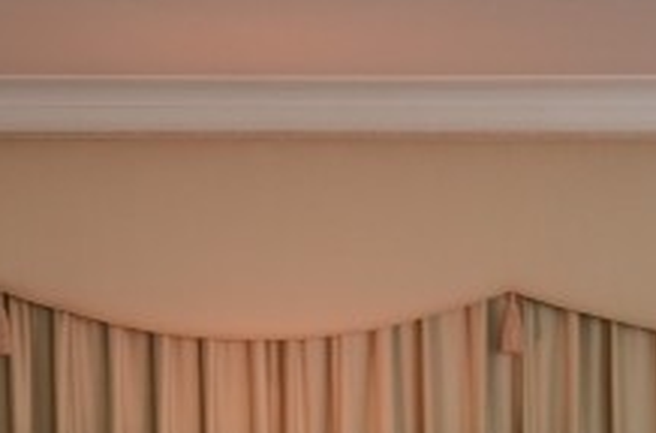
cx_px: 689
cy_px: 896
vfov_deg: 7.2
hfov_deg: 11.1
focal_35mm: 183
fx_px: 3325
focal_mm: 26
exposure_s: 1/60
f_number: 8
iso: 400
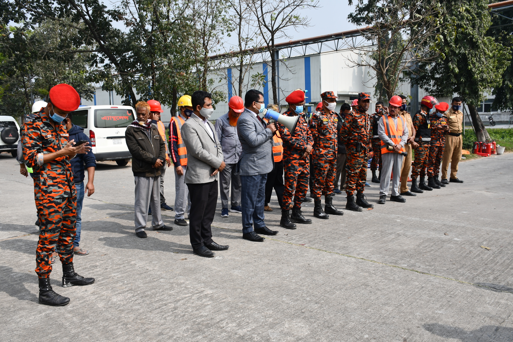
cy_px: 171
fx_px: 470
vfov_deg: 40.0
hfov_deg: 57.2
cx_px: 256
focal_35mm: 33
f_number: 8
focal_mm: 22
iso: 100
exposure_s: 1/250
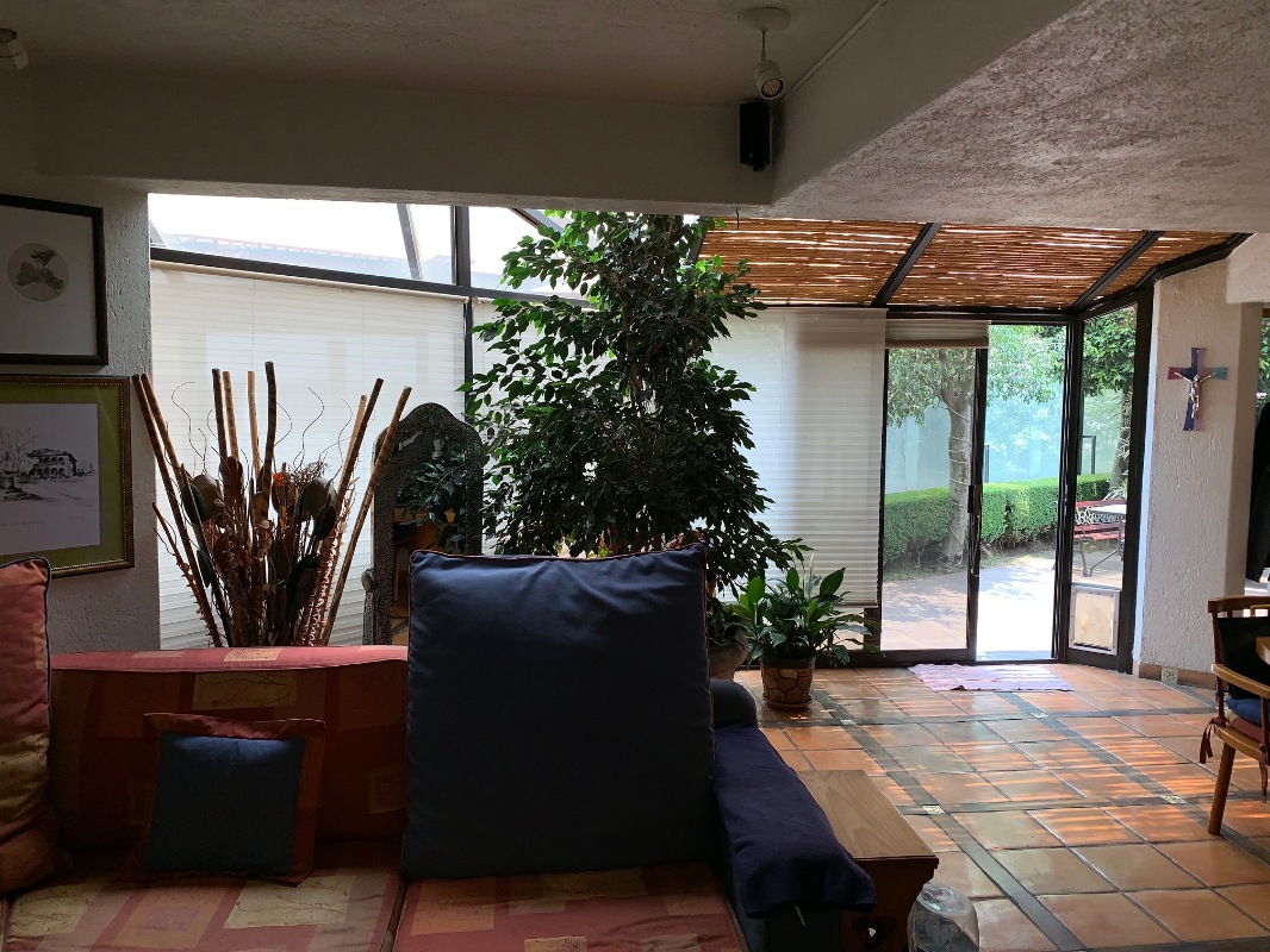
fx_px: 954
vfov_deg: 53.1
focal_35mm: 26
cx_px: 635
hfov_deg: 67.3
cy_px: 476
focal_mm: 4.25
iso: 25
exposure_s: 1/121
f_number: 1.8
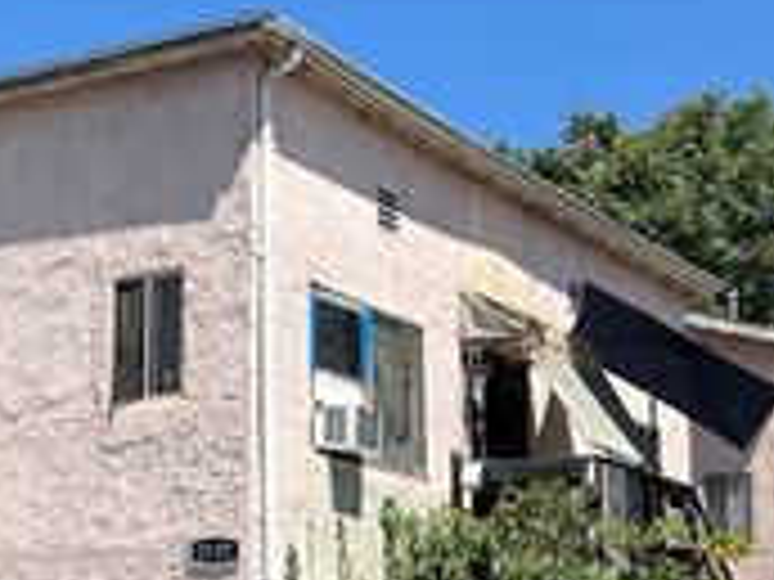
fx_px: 2012
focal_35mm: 90
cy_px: 429
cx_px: 130
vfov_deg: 16.3
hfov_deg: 21.4
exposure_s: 1/4444
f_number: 1.5
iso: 50
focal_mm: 5.7
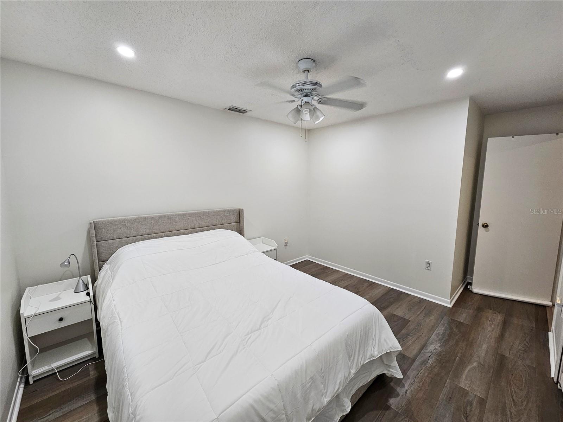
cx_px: 282
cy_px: 211
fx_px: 211
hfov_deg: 106.2
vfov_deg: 89.9
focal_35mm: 13
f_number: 2.2
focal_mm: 2.2
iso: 125
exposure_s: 1/60
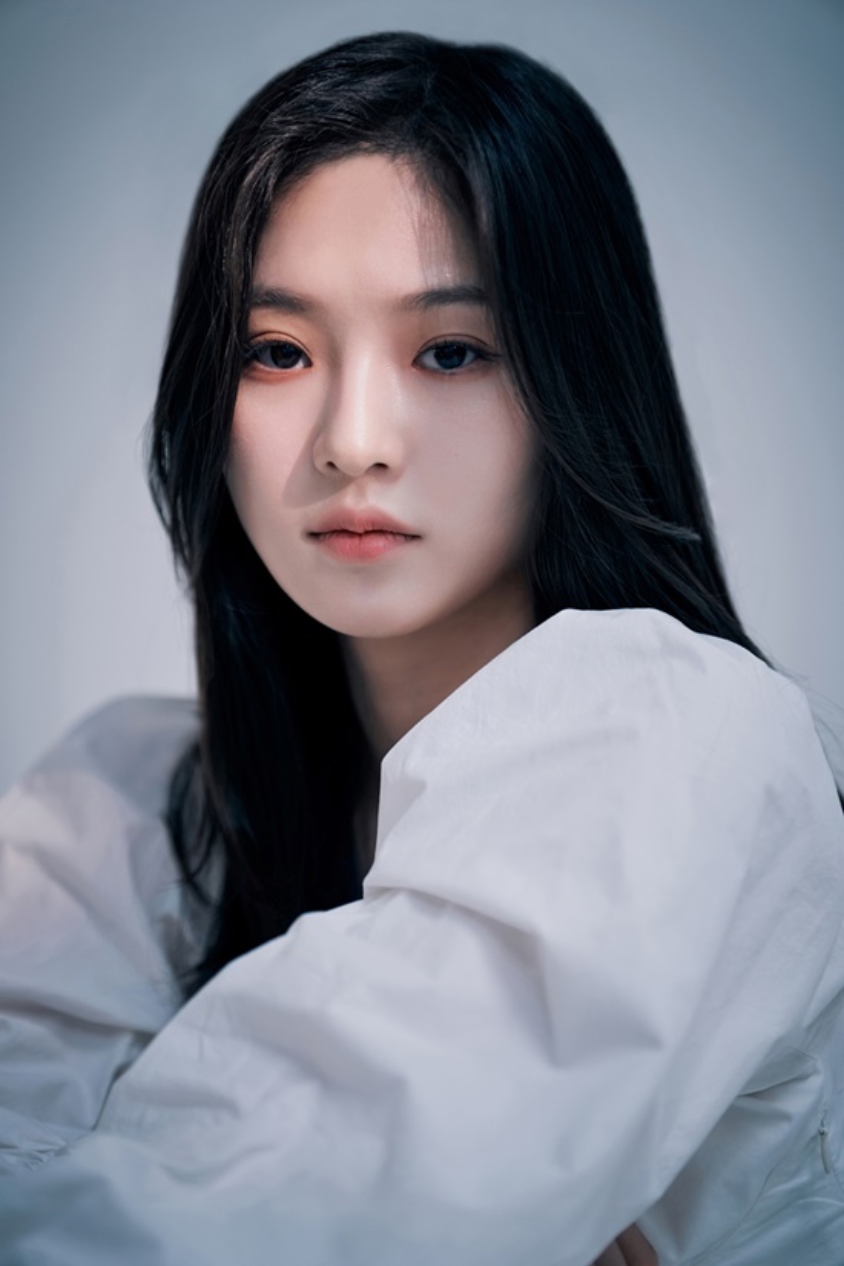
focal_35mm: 75
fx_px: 2637
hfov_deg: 18.2
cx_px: 422
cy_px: 633
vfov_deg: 27.0
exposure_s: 1/160
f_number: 2
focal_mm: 75
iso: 100
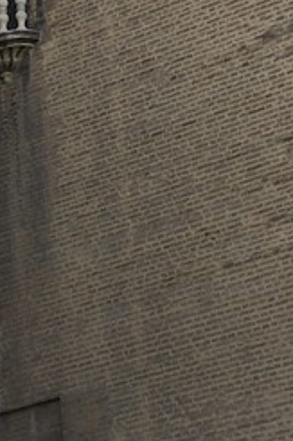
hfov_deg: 6.4
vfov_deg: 8.8
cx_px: -201
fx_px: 2555
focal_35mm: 209
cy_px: -689
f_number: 10
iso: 200
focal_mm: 32
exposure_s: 1/100
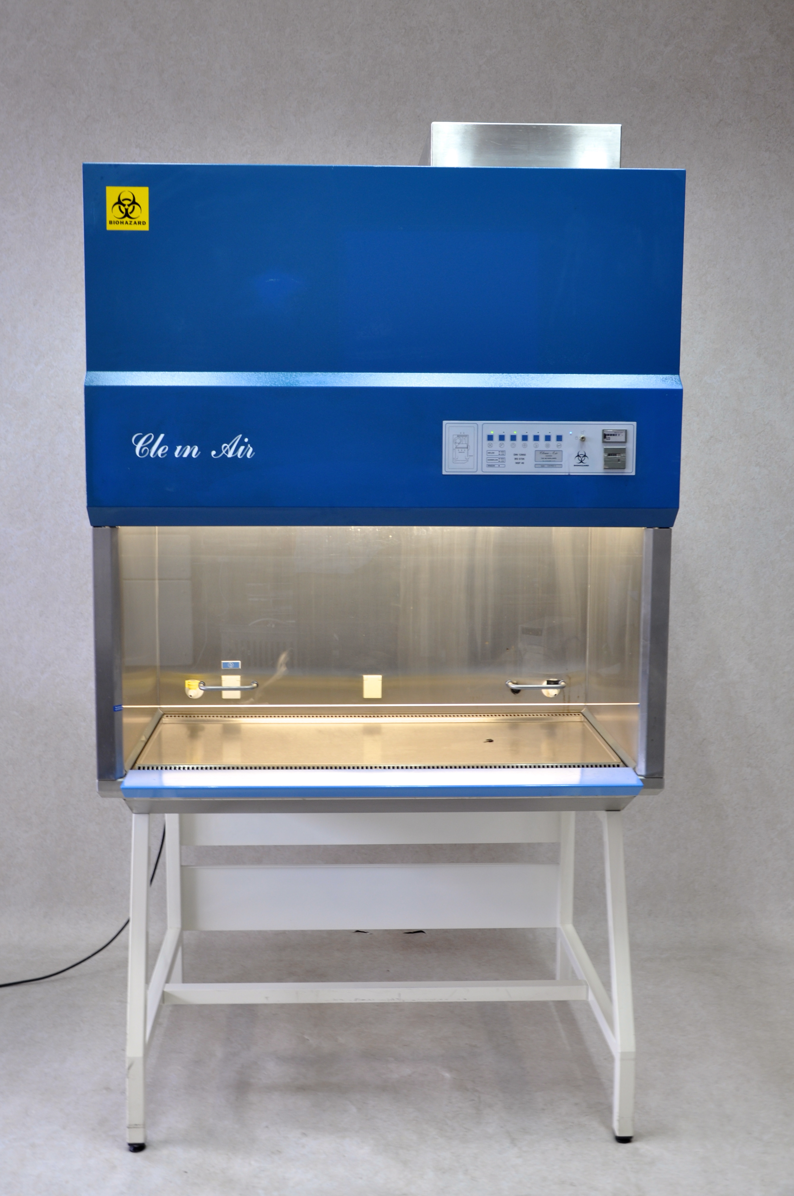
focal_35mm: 36
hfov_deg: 36.8
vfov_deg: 53.2
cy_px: 598
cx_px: 397
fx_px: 1194
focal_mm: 24
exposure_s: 1/10
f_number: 5.6
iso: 200
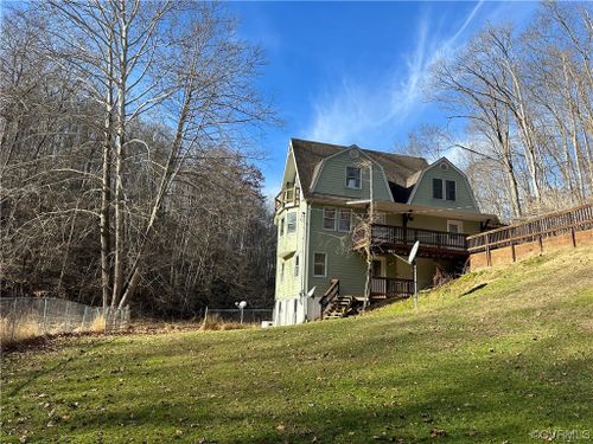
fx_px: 411
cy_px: 222
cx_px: 296
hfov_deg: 71.6
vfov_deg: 56.8
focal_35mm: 24
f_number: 1.78
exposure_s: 1/2028
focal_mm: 6.86
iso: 80
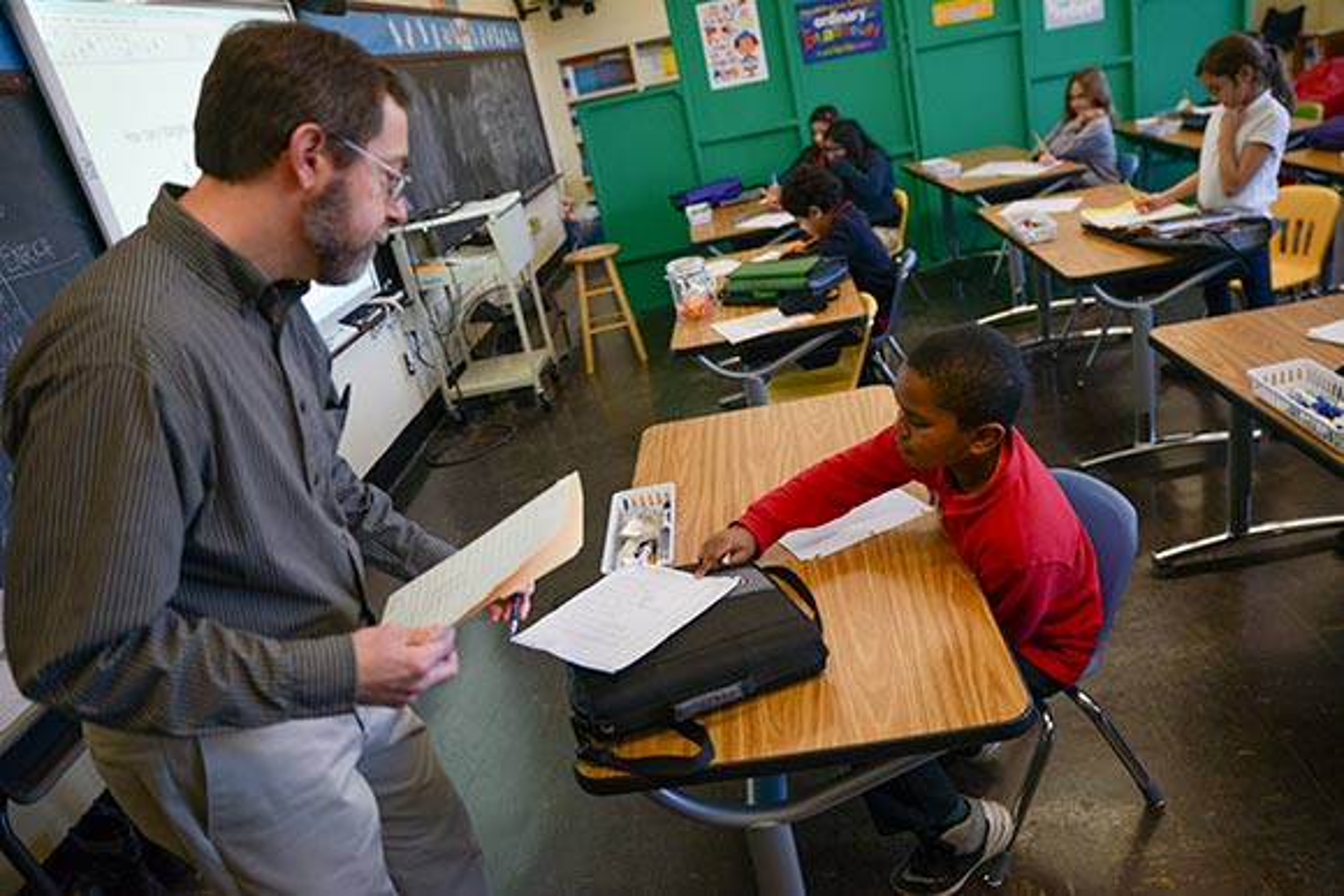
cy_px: 448
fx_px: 896
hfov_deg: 73.7
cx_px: 672
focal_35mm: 24
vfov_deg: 53.2
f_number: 2.8
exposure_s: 1/750
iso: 800
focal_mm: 24
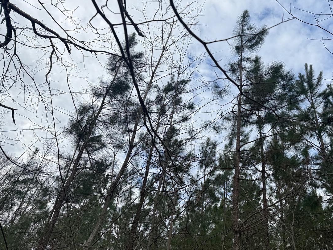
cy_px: 155
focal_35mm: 32
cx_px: 216
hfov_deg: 55.9
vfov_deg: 43.8
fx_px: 308
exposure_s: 1/3021
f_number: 1.78
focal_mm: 6.76
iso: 80
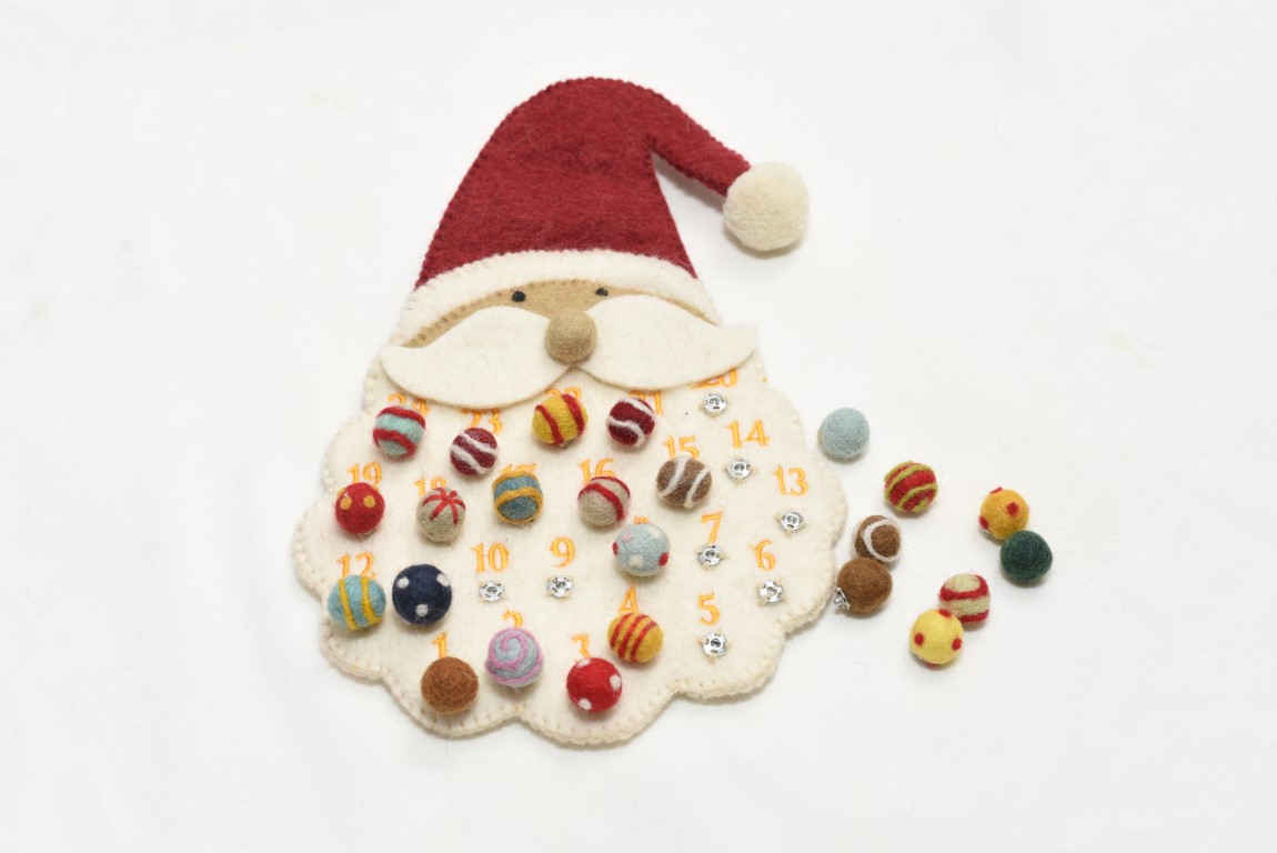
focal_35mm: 50
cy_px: 426
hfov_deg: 39.6
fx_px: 1774
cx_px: 638
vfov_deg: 27.0
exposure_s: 1/125
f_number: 7.1
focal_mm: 50
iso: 320
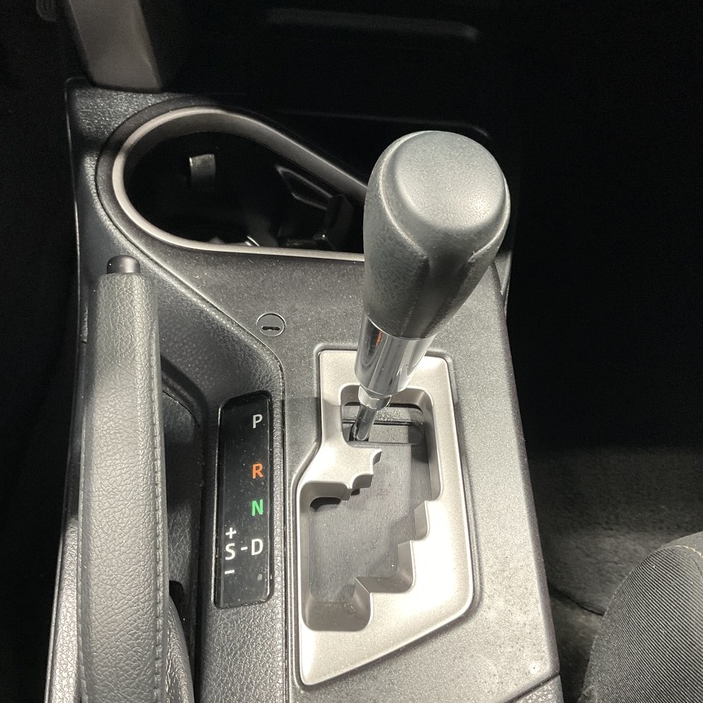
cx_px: 300
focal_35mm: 35
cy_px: 358
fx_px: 804
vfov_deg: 47.2
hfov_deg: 47.1
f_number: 1.8
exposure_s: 1/60
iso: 250
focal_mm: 3
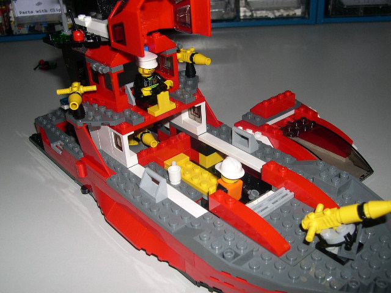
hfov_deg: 49.0
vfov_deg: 37.7
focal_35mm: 38
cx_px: 196
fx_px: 429
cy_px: 146
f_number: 7.6
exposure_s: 1/60
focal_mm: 8
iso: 100
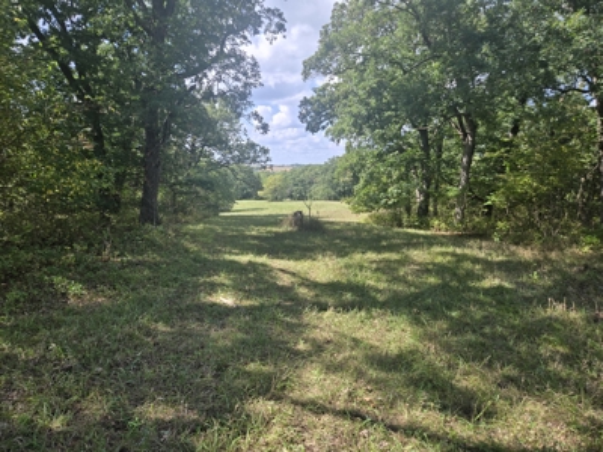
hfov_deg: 73.9
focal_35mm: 23
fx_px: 401
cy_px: 226
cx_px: 302
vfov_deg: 58.9
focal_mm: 5.4
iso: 25
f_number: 1.8
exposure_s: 1/1170
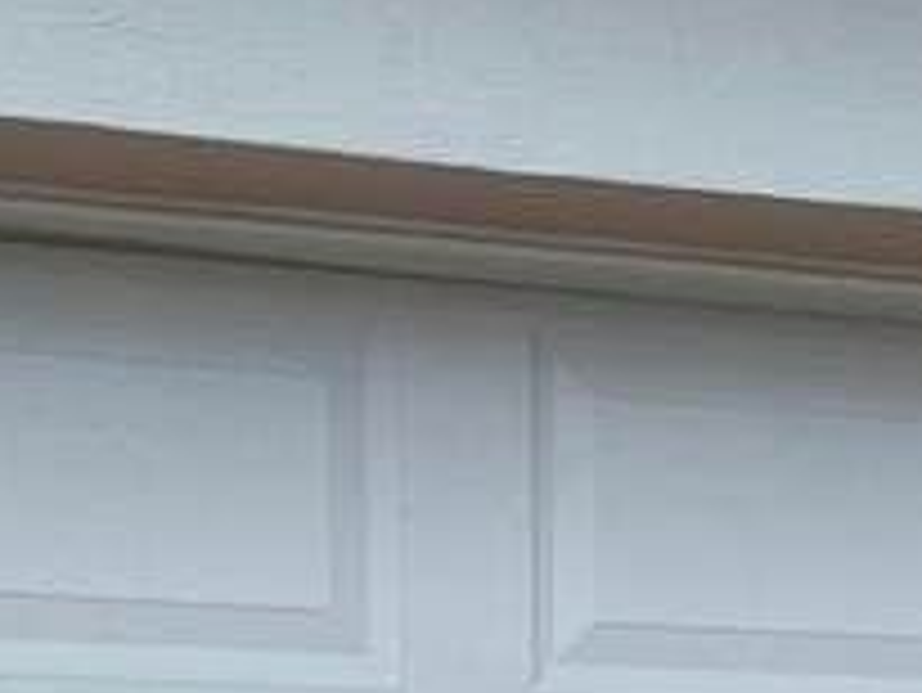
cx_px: 270
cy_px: 1107
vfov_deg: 9.6
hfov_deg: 13.1
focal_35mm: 150
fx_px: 3998
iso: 80
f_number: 1.78
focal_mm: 6.76
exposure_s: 1/1075
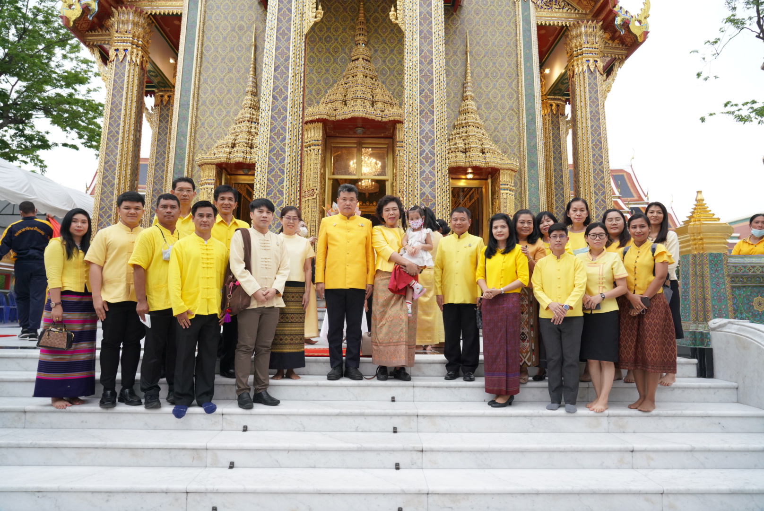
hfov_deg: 73.7
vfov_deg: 53.2
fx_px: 510
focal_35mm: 24
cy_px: 256
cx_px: 382
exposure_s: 1/200
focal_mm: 24
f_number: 5
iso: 1600
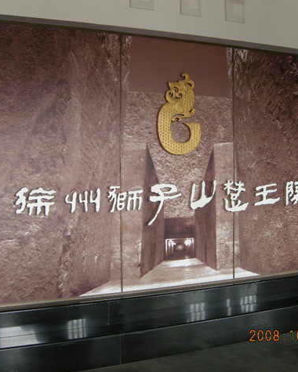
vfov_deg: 40.3
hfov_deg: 32.7
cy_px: 187
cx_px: 158
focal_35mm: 46
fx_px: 507
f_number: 2.7
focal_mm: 7.5
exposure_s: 1/72.2
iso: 131
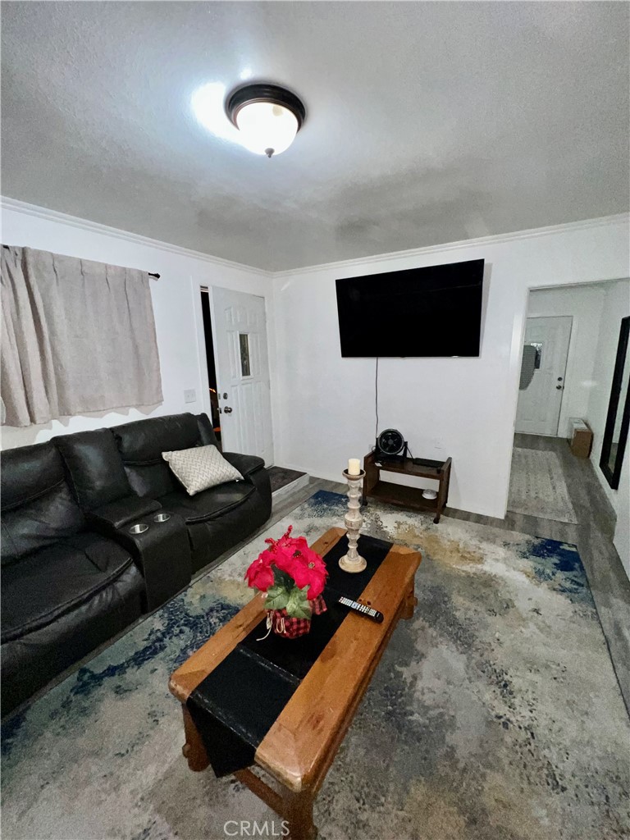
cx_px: 315
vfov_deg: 106.2
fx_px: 315
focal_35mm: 13
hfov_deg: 89.9
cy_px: 420
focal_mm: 1.57
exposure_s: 1/60
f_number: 1.8
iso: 320
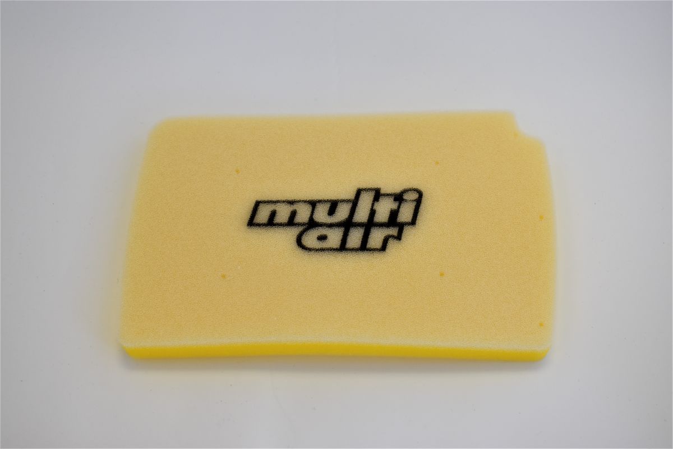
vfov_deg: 26.5
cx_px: 336
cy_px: 224
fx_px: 953
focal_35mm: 51
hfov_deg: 38.9
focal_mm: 34
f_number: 5.6
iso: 400
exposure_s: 1/125
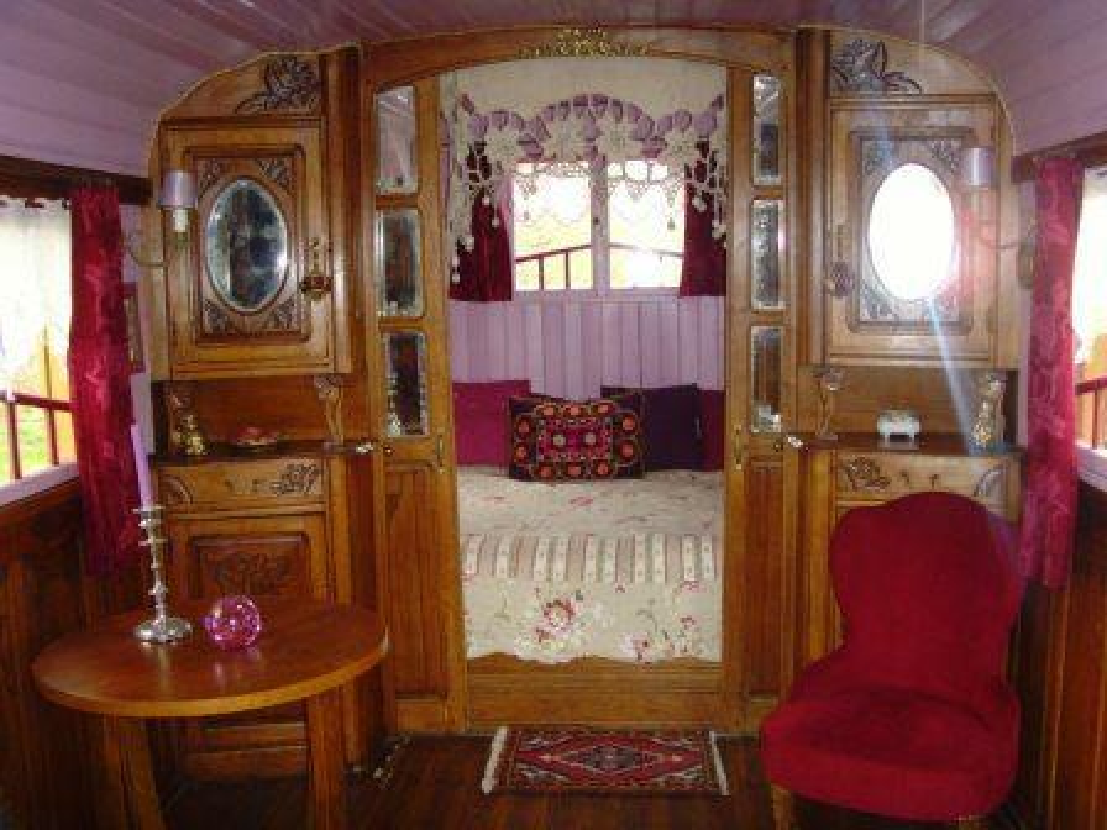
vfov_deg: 36.8
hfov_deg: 47.9
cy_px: 415
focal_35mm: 39
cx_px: 554
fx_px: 1247
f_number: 3.5
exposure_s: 1/45
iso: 200
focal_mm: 6.6
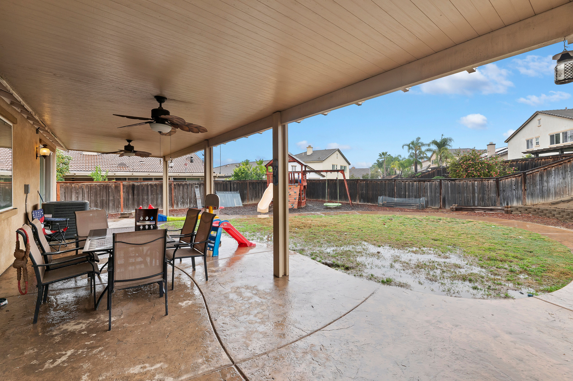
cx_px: 286
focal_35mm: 14
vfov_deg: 81.1
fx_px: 223
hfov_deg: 104.3
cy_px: 190
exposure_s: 1/100
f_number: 10
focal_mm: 14
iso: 500
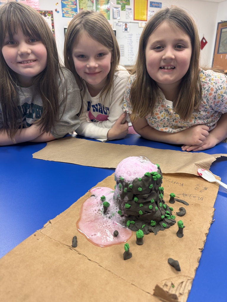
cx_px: 114
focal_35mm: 24
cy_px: 151
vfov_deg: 71.6
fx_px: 210
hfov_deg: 56.8
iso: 200
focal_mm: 6.76
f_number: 1.78
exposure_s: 1/120
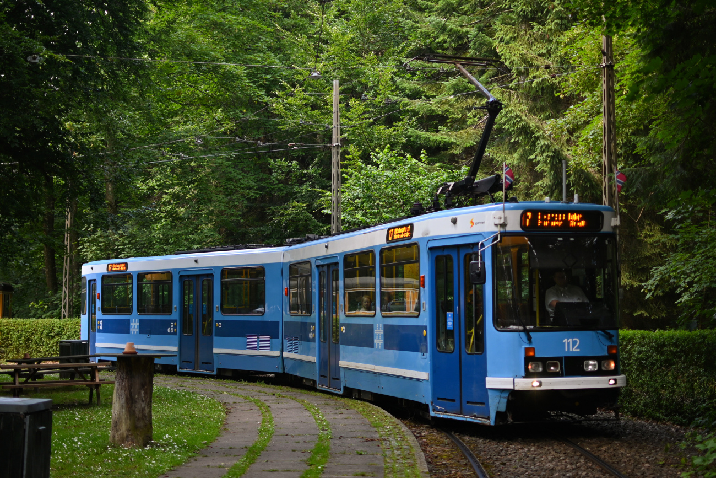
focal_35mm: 52
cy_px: 239
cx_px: 358
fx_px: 1044
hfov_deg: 37.8
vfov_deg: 25.8
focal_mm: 35
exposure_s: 1/320
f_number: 2
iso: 100
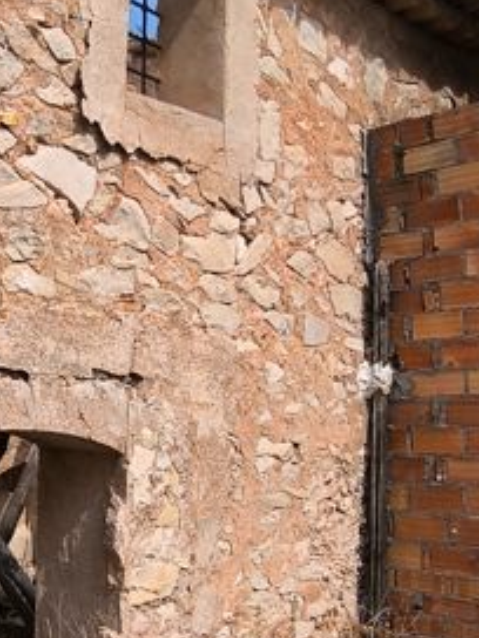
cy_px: 354
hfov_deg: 30.4
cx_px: 27
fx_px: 830
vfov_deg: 42.0
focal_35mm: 45
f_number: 2.2
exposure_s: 1/1270
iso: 50
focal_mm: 1.65
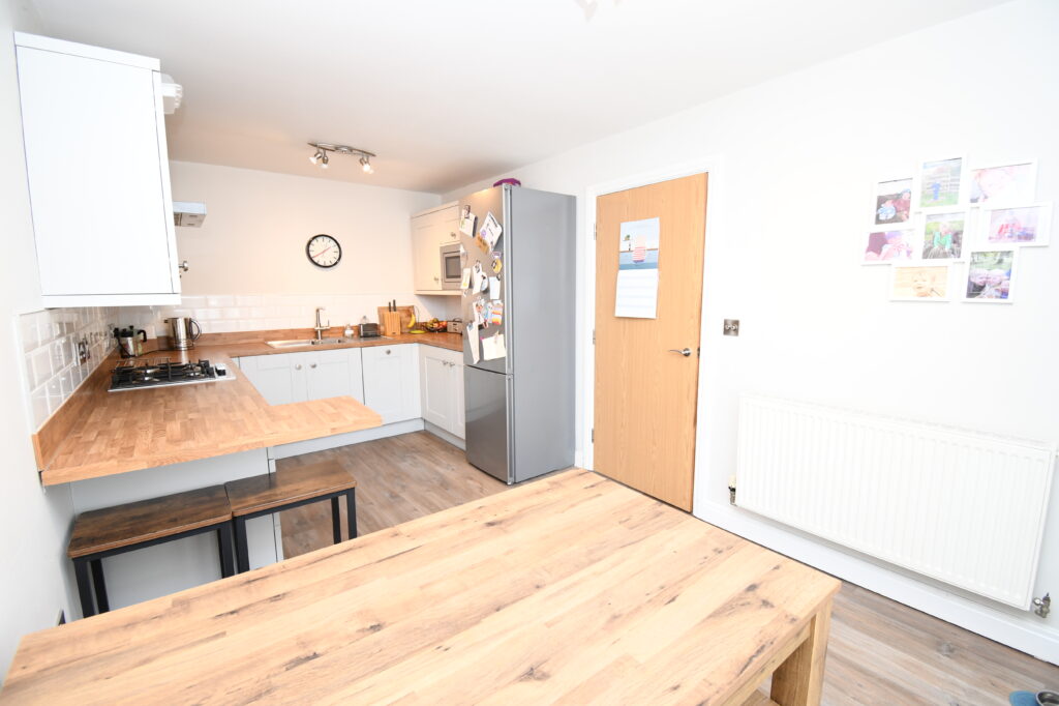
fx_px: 441
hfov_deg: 100.4
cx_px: 530
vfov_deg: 77.3
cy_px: 353
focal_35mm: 15
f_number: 4.5
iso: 560
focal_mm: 10
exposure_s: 1/40
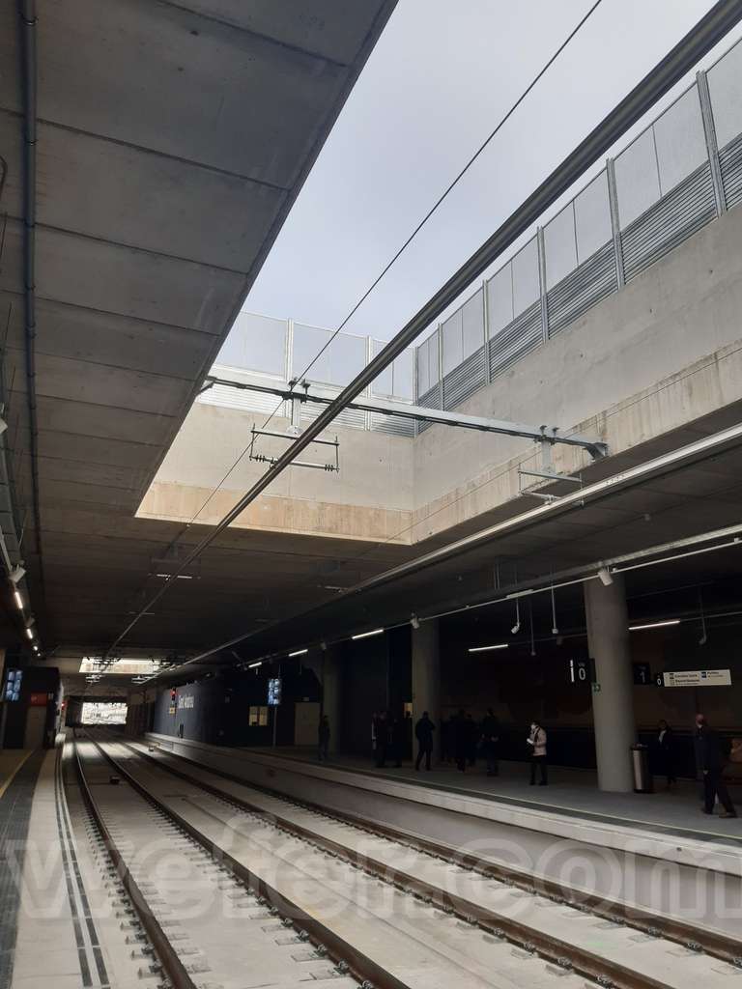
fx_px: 743
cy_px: 494
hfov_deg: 53.1
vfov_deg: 67.3
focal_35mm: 26
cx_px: 371
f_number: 1.7
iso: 40
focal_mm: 3.92
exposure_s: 1/769
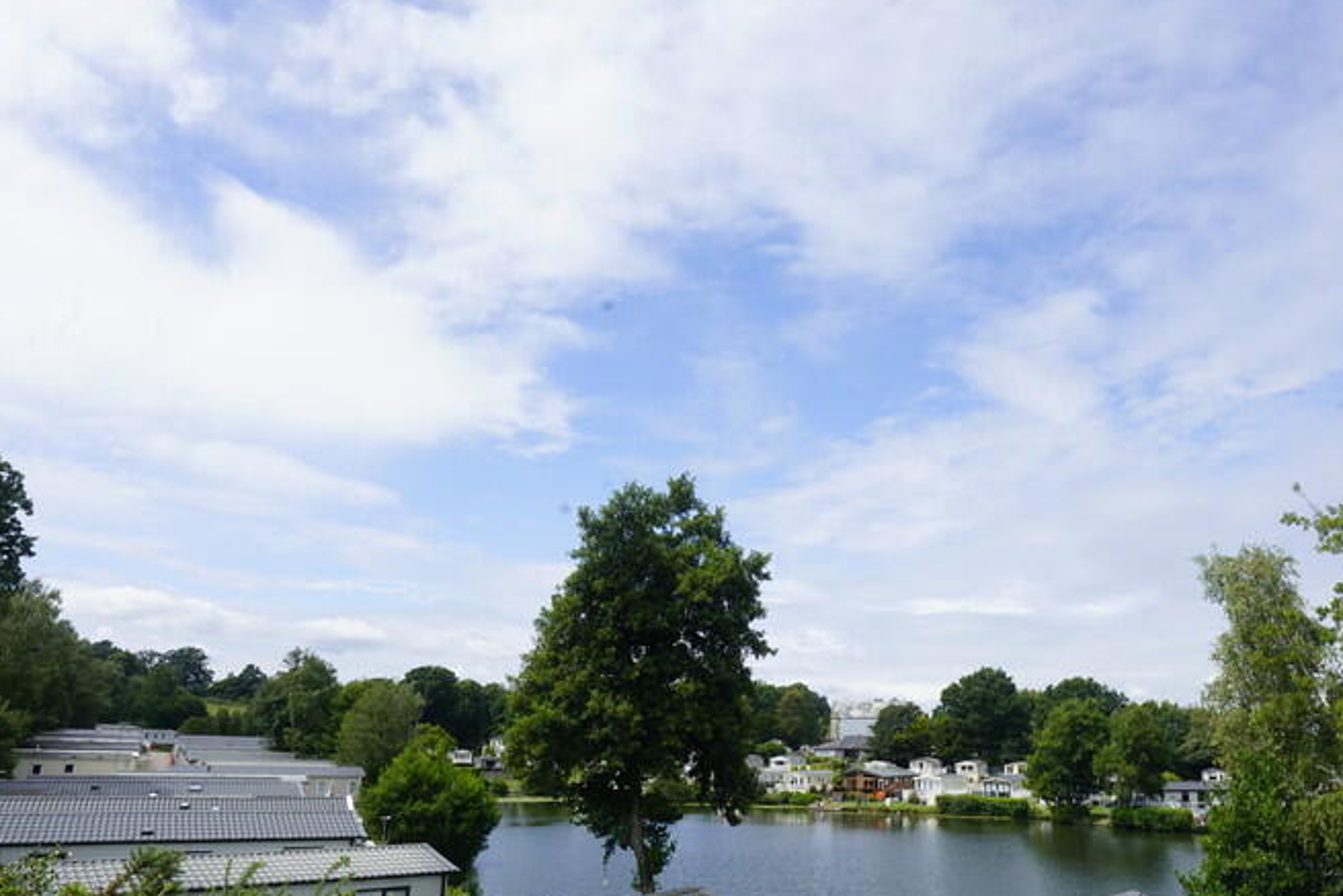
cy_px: 477
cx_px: 798
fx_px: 933
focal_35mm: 25
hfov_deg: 70.8
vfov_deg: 51.3
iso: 125
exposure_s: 1/60
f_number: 16
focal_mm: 16
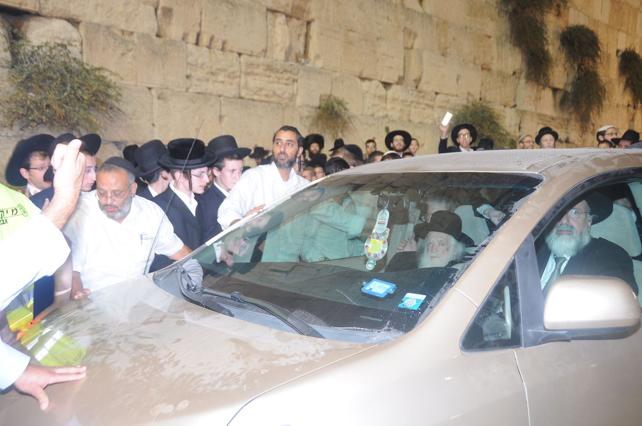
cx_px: 321
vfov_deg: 36.8
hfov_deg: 53.2
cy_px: 213
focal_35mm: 36
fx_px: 641
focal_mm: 24
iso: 500
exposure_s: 1/50
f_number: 3.8
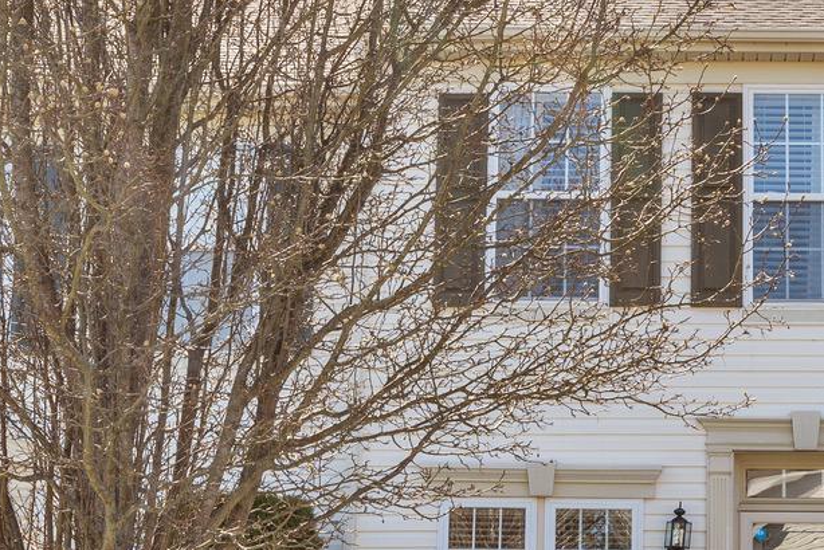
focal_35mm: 90
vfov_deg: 15.2
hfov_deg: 22.3
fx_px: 2061
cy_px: 378
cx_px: 662
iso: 200
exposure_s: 1/50
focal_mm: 27
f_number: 13
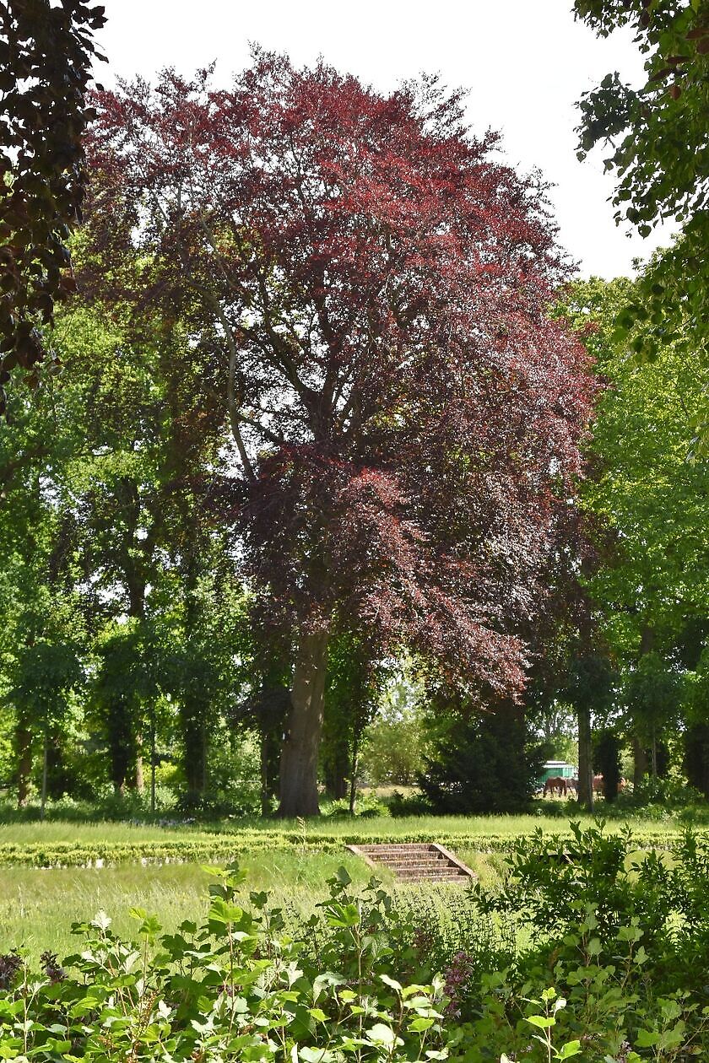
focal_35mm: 63
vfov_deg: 31.9
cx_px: 354
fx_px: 1861
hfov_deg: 21.6
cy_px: 532
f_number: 8
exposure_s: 1/250
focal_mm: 42
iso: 220
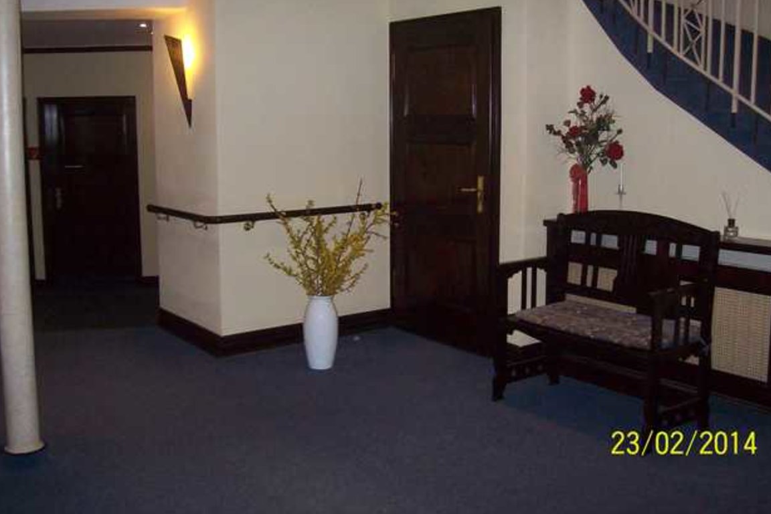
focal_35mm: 39
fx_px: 835
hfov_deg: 49.5
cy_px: 215
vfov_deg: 34.1
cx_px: 396
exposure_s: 1/64
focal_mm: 6
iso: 200
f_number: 2.7
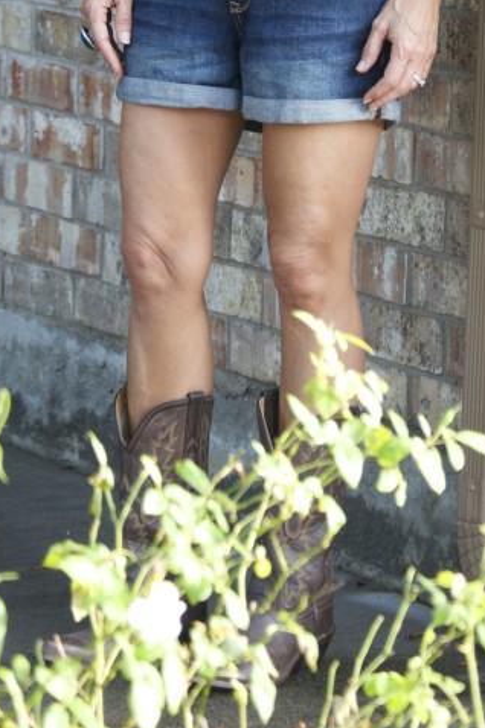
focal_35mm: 212
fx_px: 4290
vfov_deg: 9.6
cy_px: -38
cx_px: 281
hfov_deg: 6.5
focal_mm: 66
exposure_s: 1/125
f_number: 4.2
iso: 720
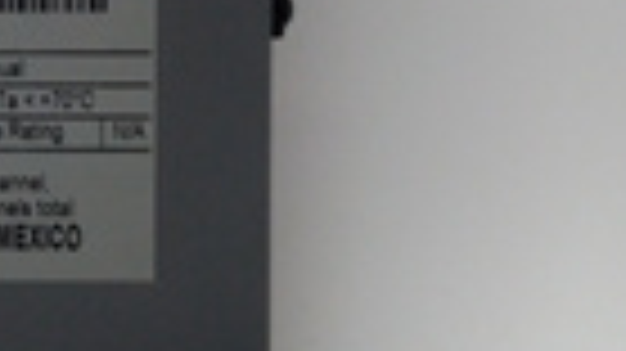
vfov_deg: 11.3
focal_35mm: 106
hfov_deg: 18.7
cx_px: -203
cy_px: -11
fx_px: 1758
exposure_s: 1/33
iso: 231
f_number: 2
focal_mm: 3.79
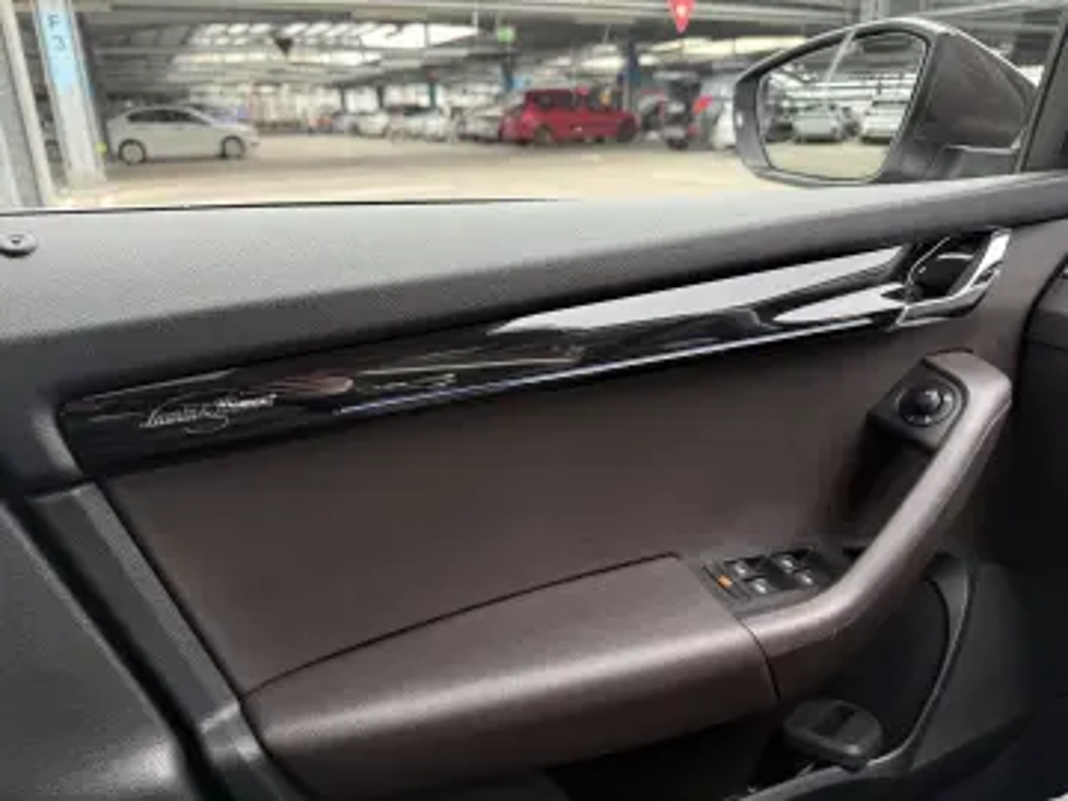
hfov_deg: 71.6
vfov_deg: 56.8
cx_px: 534
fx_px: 740
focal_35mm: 24
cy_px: 400
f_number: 1.78
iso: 125
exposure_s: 1/121
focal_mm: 6.76
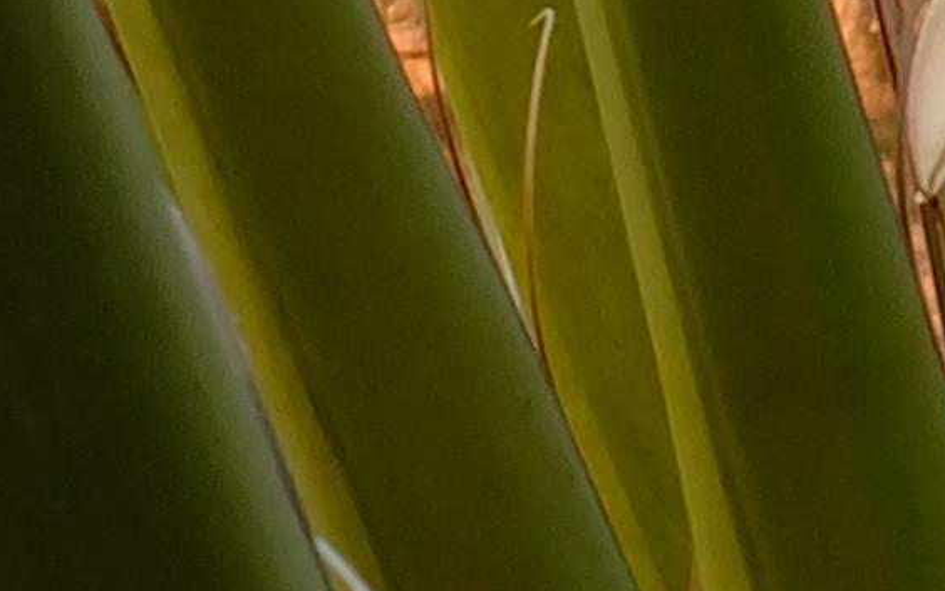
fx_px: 8657
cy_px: -276
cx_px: 1898
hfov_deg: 6.1
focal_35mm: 336
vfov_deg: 3.9
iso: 640
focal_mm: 25.6
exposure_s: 1/18
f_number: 20
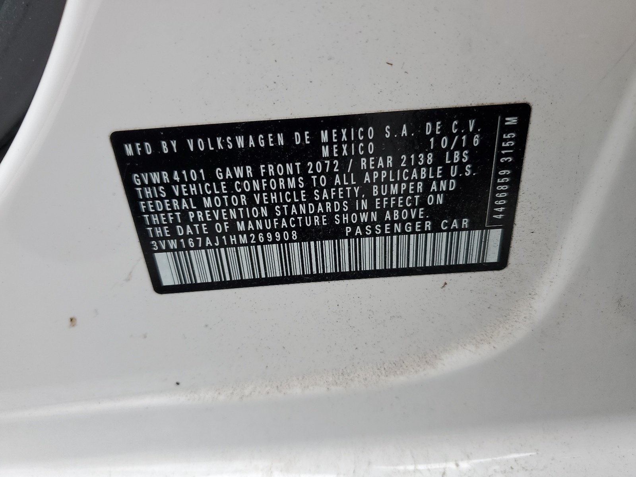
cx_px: 318
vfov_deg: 53.1
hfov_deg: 67.3
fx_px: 478
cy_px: 238
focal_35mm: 26
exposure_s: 1/833
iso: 50
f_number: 1.5
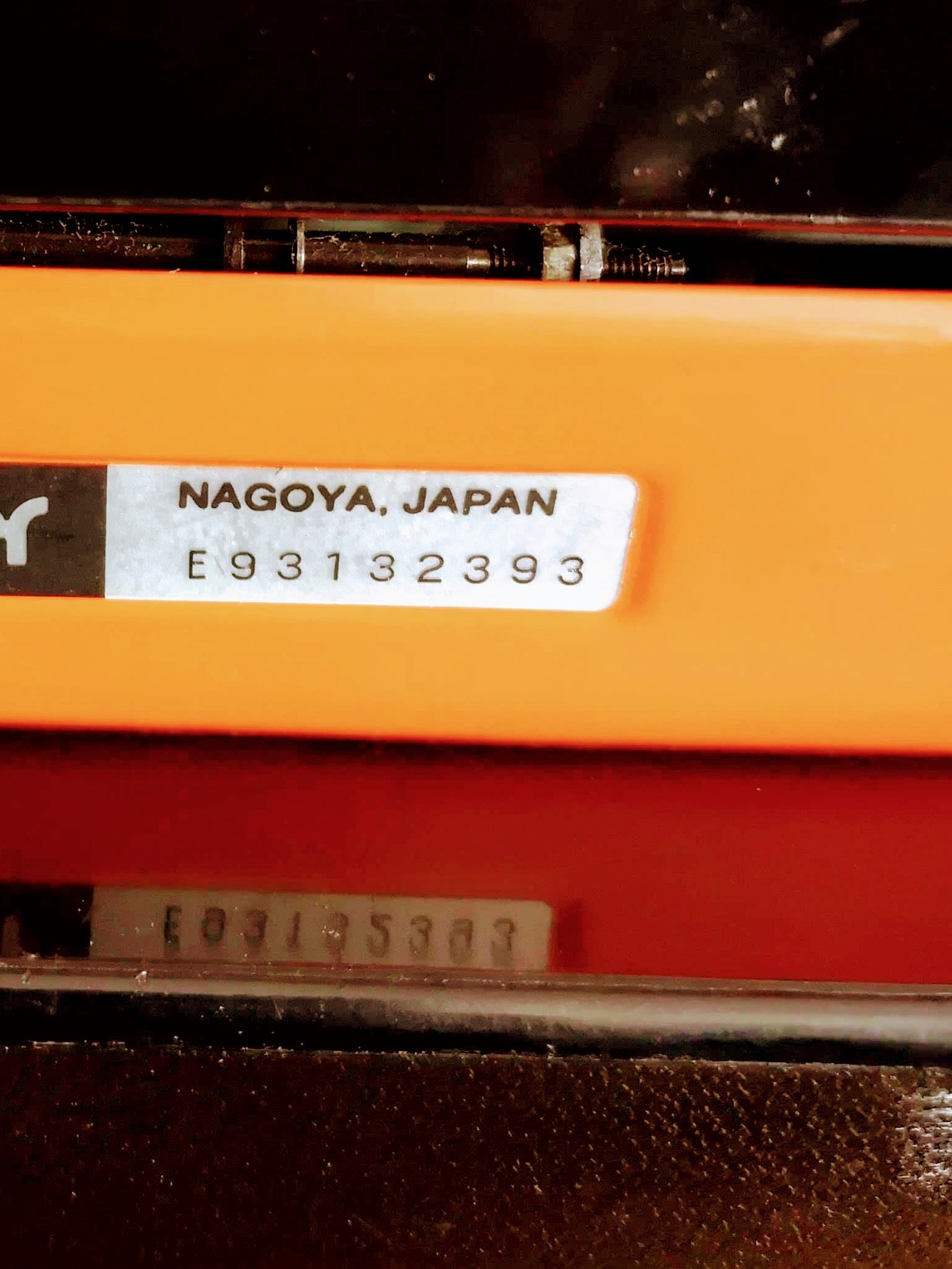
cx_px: 41
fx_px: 1907
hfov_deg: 26.8
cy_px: 386
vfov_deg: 36.3
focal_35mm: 52
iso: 100
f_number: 4
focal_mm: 3.95
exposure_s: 1/50
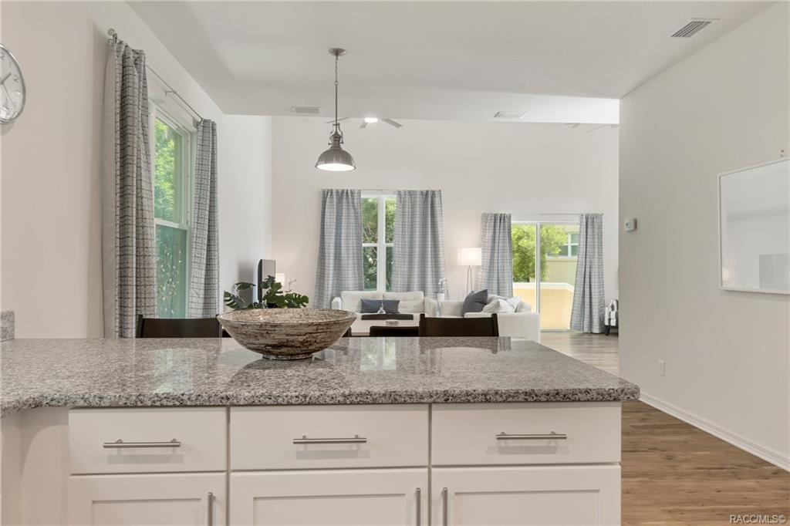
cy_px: 263
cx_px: 395
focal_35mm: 22
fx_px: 494
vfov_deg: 56.1
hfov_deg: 77.3
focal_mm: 15
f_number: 8
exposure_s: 1
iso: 320
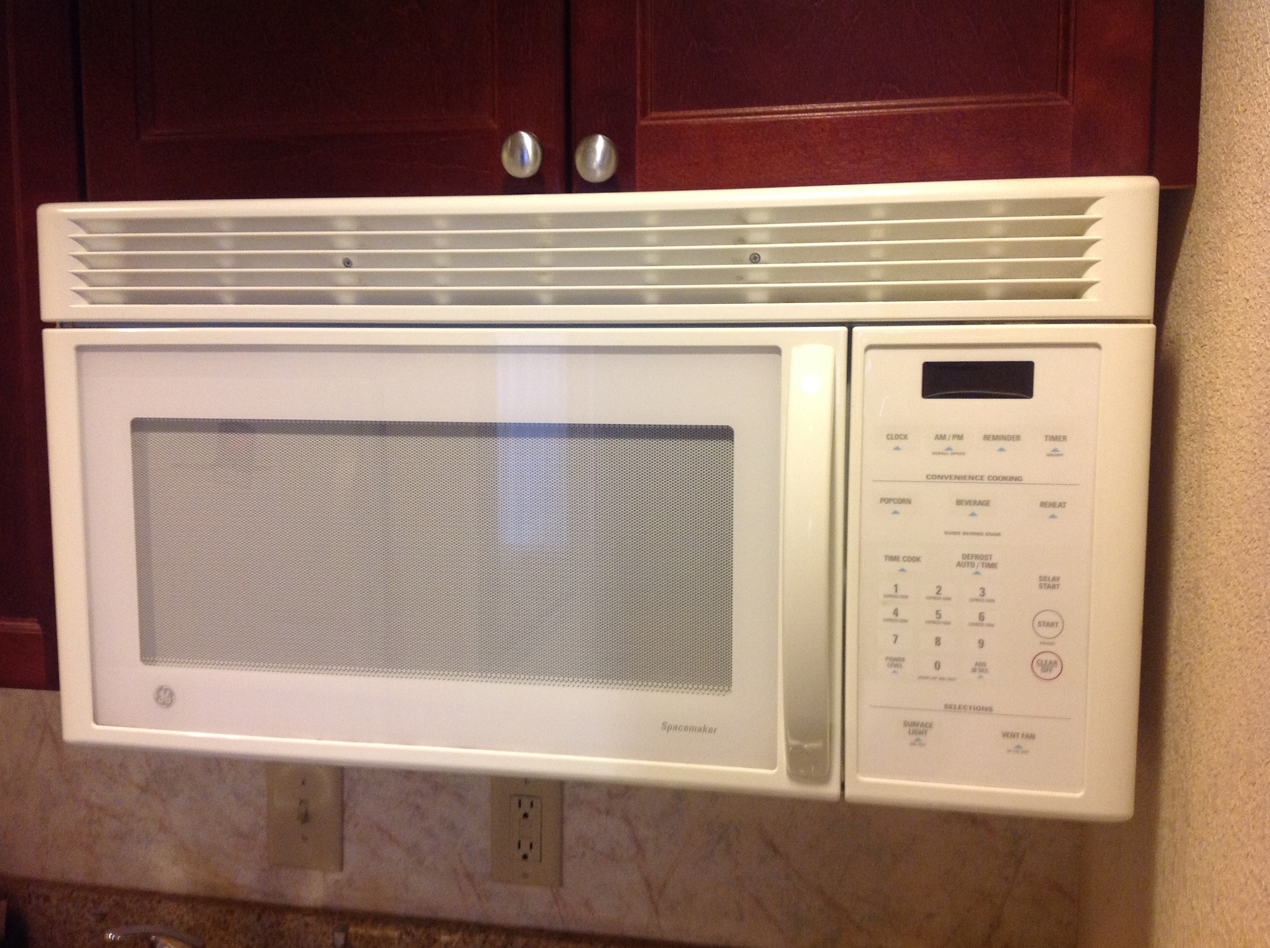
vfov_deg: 40.6
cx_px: 635
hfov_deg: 52.7
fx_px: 1282
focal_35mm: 35
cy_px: 474
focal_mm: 4.28
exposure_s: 1/15
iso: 125
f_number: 2.4
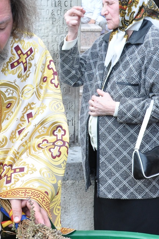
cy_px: 58
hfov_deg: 12.3
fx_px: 737
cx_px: 48
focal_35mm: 111
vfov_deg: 18.3
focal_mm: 26
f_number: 4
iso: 200
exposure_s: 1/320
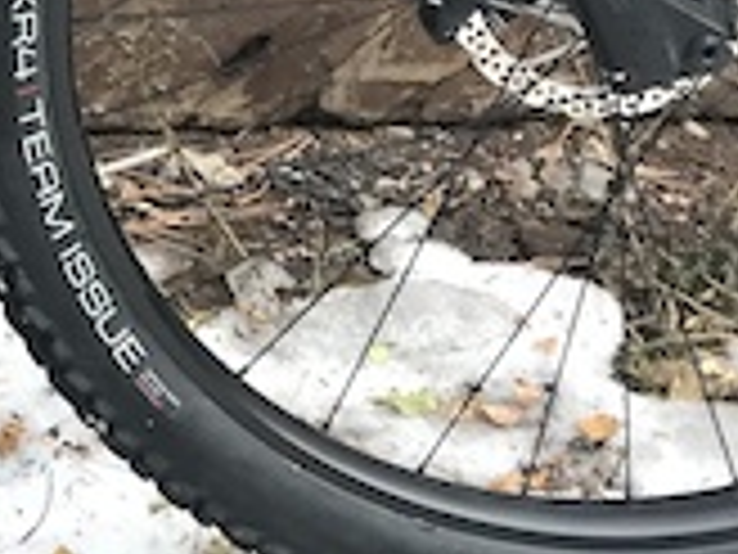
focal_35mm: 137
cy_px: -437
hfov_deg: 12.8
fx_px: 2921
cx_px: -666
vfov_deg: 10.2
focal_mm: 3.99
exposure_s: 1/120
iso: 32
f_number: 1.8
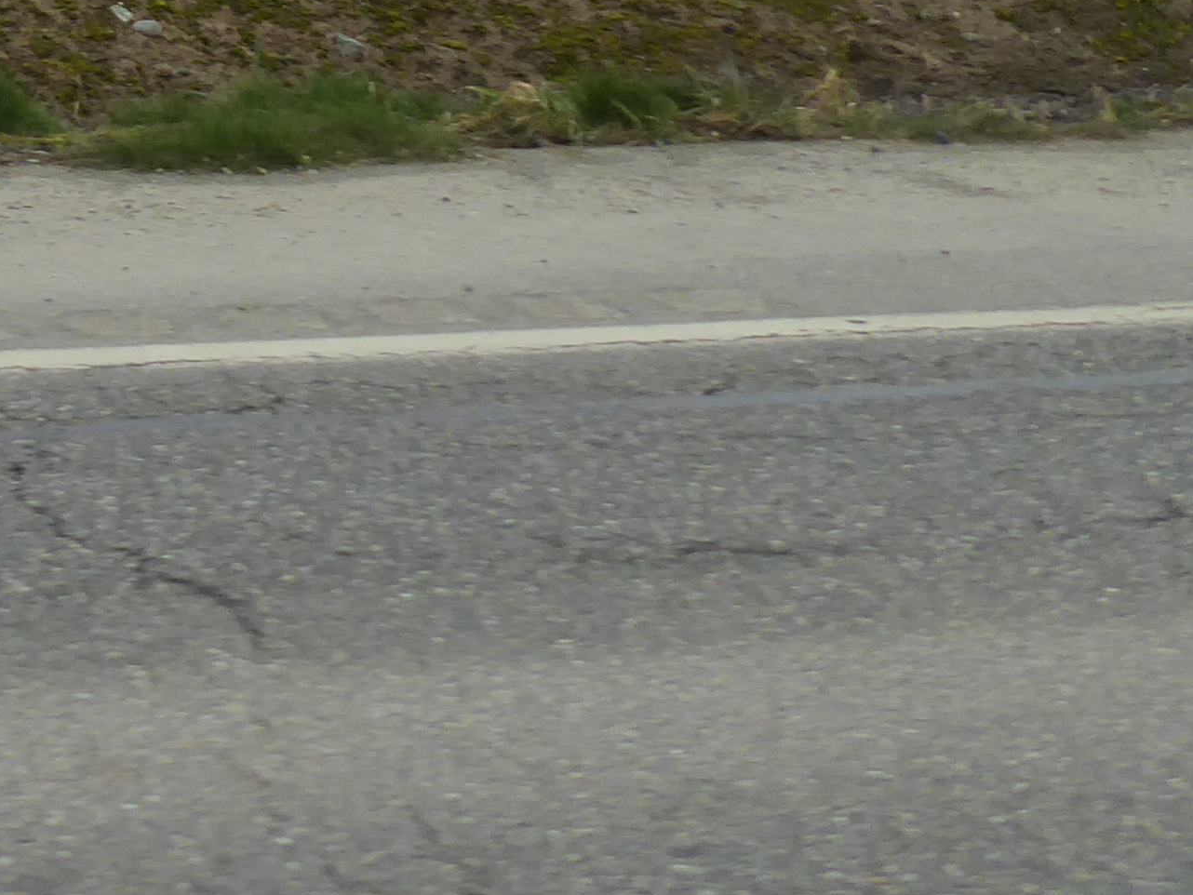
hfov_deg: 22.9
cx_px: -257
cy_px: -237
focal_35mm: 78
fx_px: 2689
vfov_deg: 17.8
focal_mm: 4.3
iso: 125
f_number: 3.3
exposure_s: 1/500
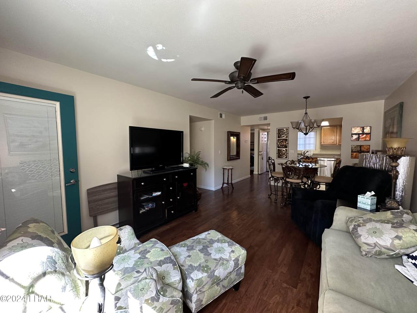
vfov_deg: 85.7
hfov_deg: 102.1
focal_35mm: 14
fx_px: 169
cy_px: 156
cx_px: 208
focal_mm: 2.22
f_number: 2.2
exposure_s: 1/60
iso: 320
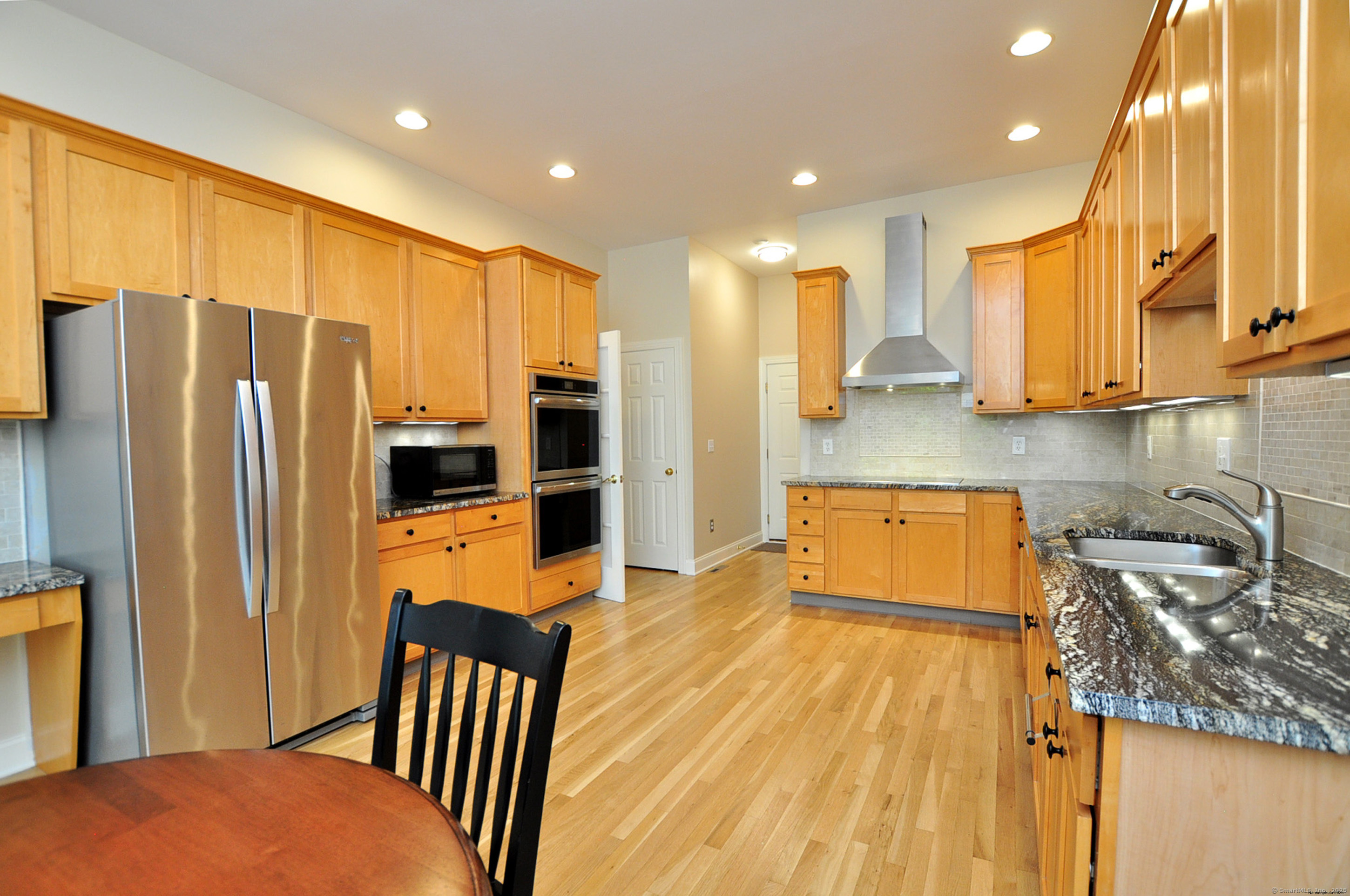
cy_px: 448
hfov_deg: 100.5
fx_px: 562
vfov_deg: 77.2
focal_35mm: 15
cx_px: 675
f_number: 4
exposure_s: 1/50
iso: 500
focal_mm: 10
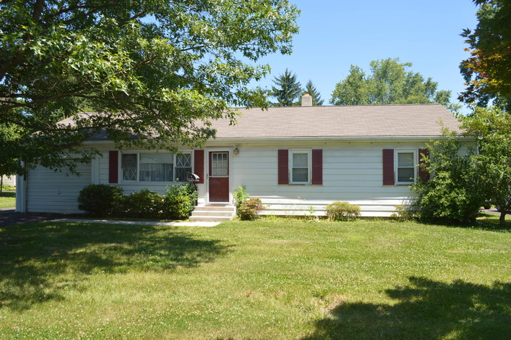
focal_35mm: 27
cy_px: 170
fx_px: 383
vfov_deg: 47.9
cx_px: 256
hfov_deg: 67.4
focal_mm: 18
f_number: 5.6
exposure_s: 1/200
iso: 100
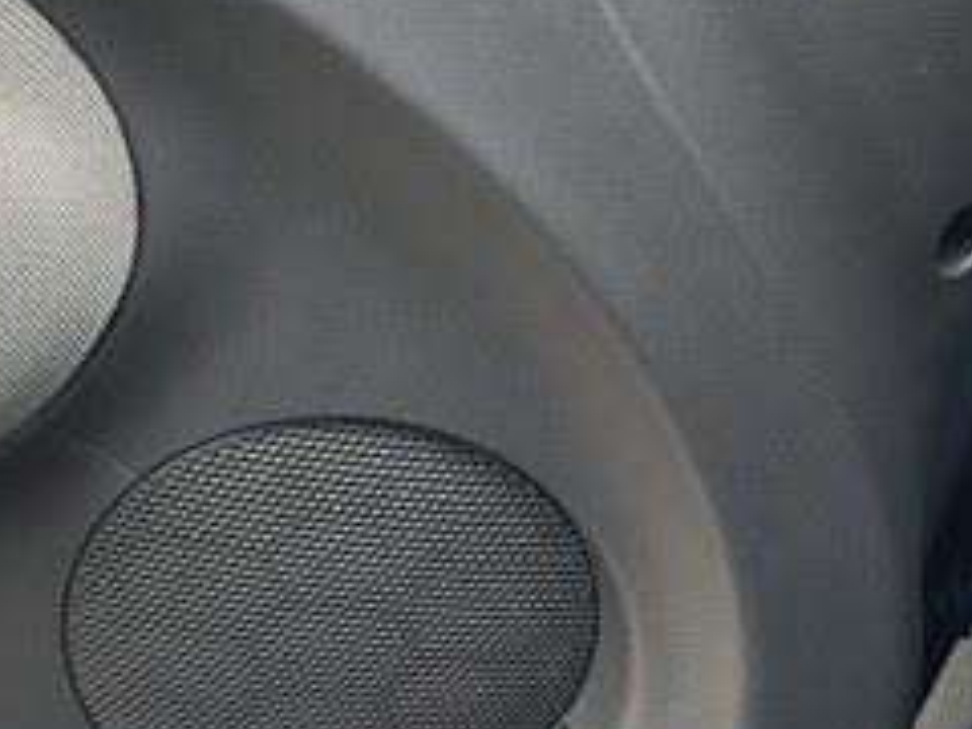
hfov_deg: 21.1
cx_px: -433
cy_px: 186
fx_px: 2246
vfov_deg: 18.3
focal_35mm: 80
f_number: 1.78
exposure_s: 1/121
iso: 160
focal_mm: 6.86
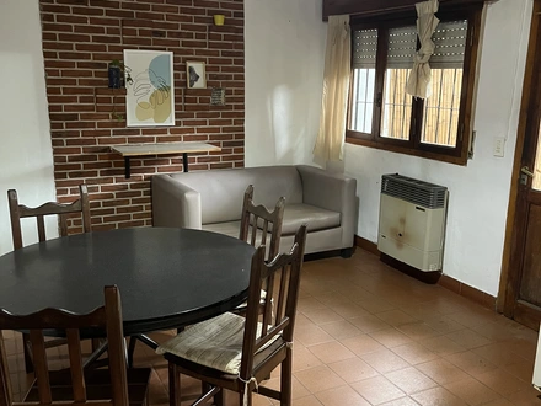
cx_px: 270
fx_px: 406
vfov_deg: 53.1
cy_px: 203
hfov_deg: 67.3
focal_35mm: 26
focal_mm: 5.1
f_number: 1.6
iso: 500
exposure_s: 1/33
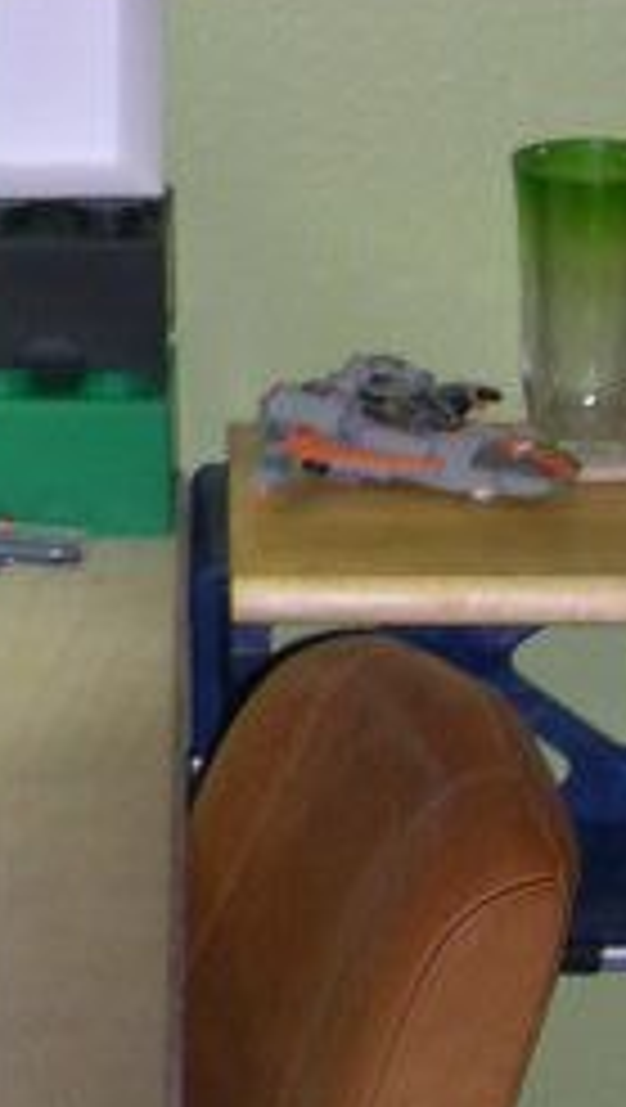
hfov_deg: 6.8
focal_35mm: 172
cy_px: -207
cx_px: -635
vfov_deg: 12.2
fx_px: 5058
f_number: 2.8
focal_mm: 8
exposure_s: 1/60
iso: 100
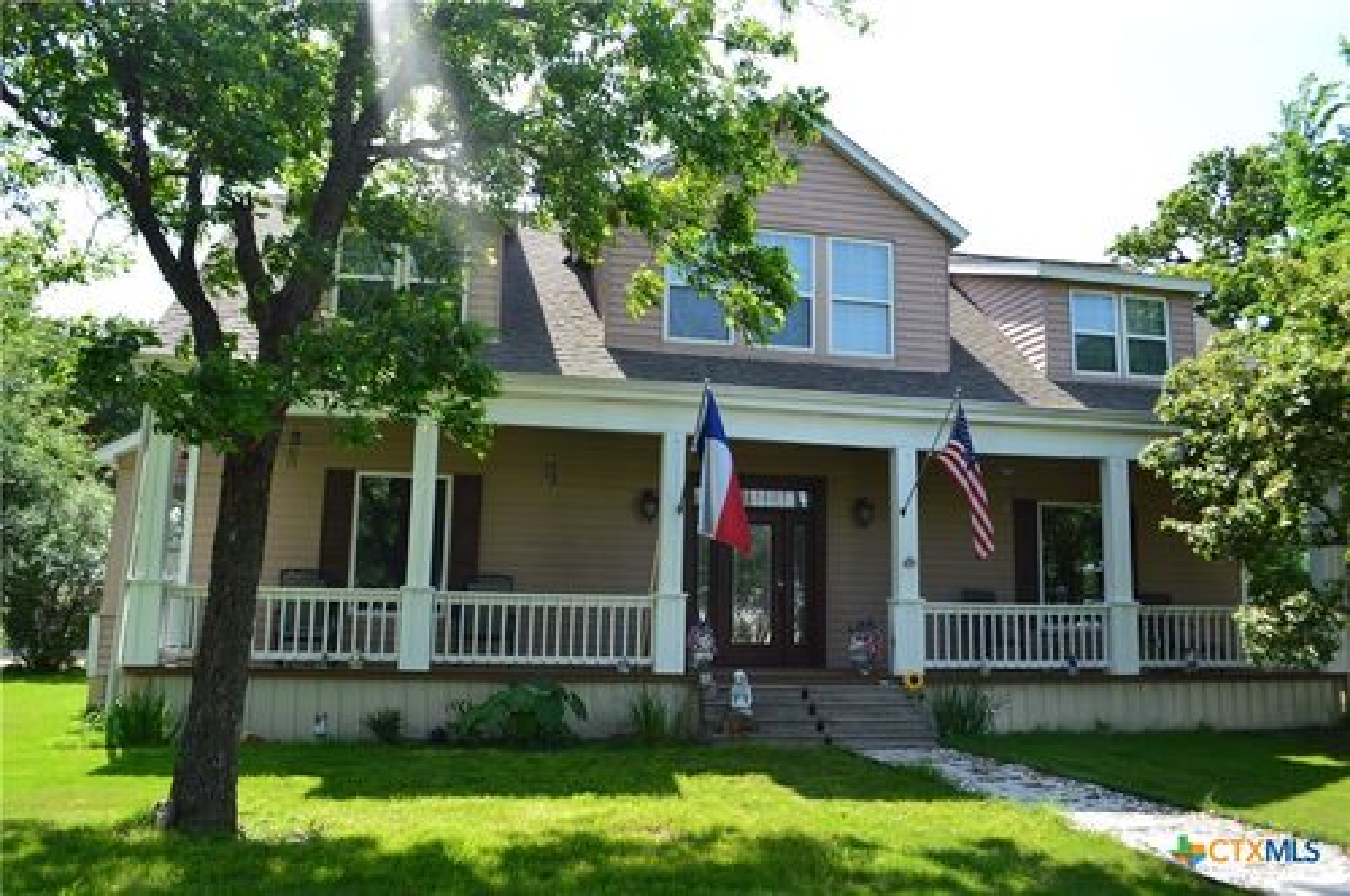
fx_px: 1011
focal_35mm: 27
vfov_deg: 47.8
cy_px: 448
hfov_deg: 67.4
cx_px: 675
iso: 100
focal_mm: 18
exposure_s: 1/160
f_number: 7.1
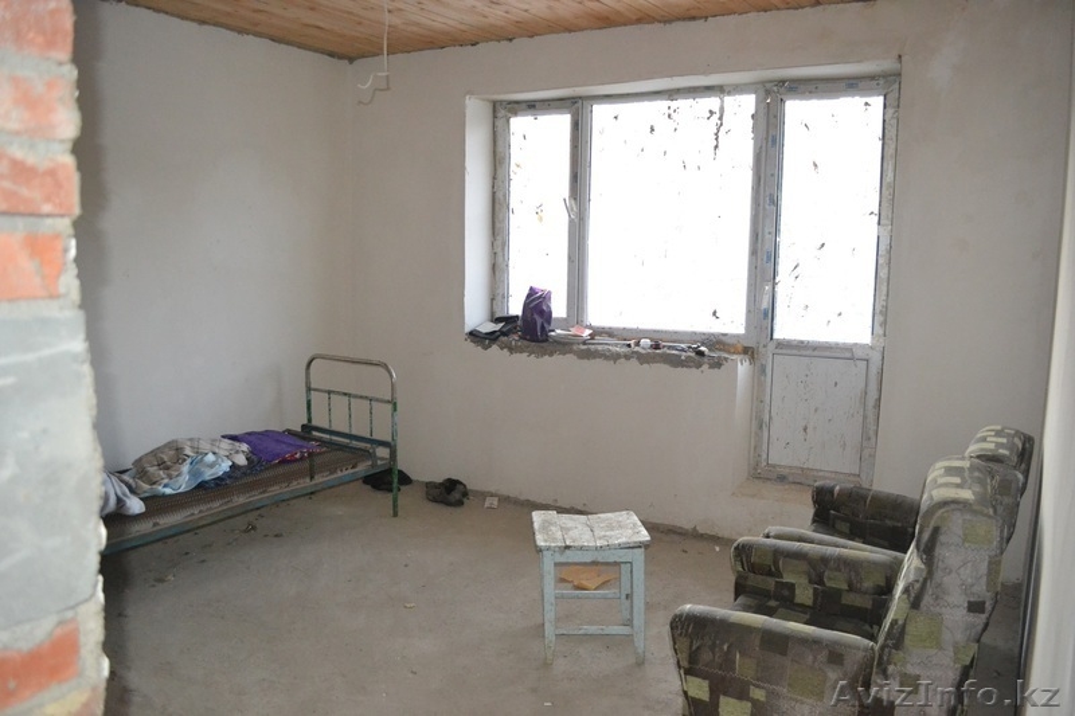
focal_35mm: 27
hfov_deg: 67.4
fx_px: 806
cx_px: 538
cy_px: 358
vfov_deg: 47.9
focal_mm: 18
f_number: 3.5
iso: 3200
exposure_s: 1/60
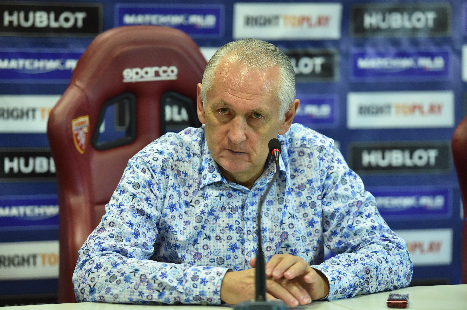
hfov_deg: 12.9
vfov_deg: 8.6
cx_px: 234
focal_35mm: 160
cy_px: 155
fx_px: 2073
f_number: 3.2
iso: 6400
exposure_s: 1/1000
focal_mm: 160
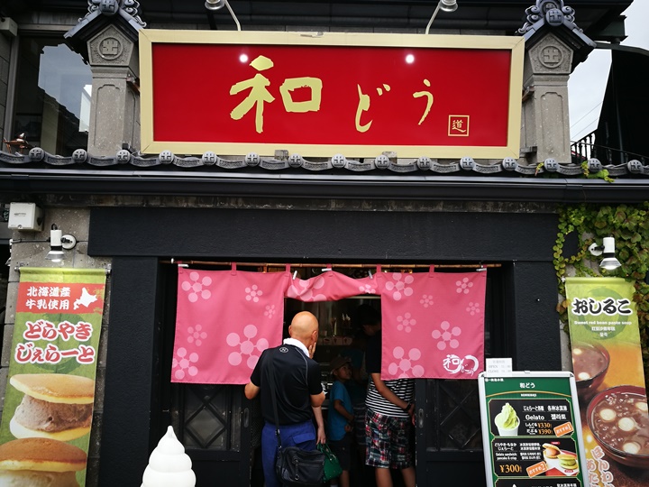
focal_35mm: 27
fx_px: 506
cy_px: 244
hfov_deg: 65.3
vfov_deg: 51.4
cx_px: 324
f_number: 2.2
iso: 50
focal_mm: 4.5
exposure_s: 1/105
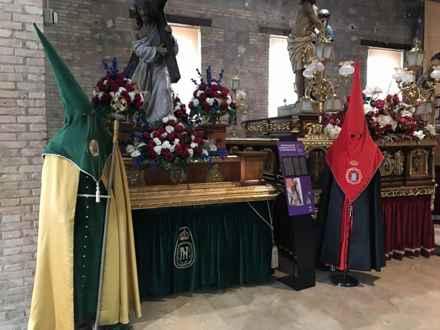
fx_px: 356
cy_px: 165
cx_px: 220
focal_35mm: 28
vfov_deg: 49.7
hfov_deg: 63.4
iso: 80
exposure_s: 1/17
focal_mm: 3.99
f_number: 1.8
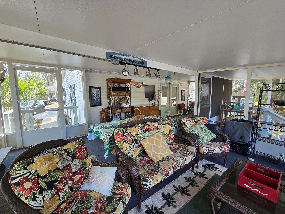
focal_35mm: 13
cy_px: 107
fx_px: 107
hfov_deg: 106.2
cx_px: 142
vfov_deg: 89.9
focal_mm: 2.2
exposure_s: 1/60
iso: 80
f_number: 2.2
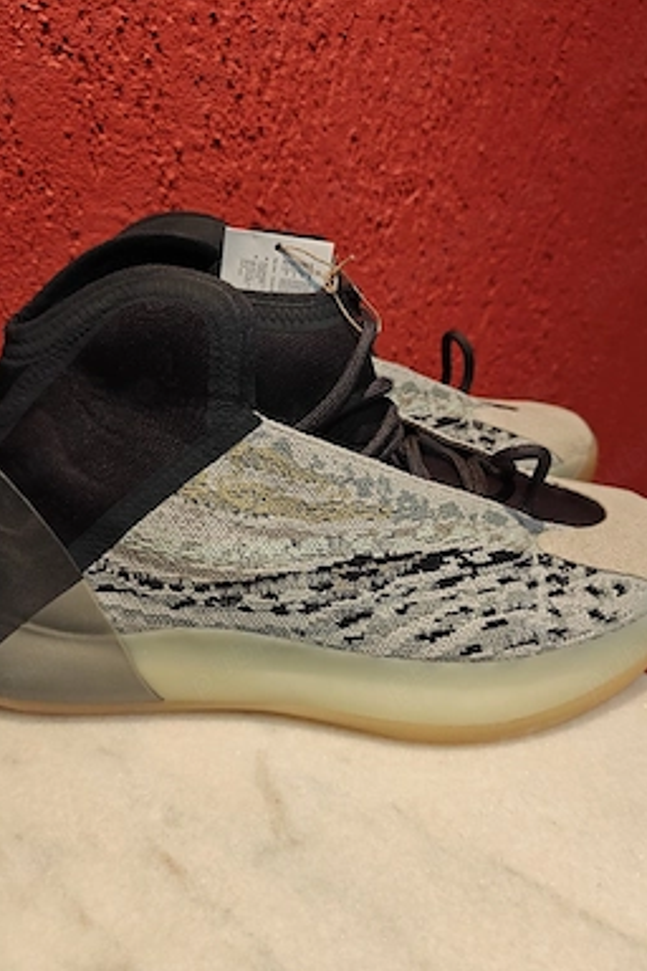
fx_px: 701
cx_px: 321
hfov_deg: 49.6
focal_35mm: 26
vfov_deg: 69.4
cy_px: 468
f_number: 1.8
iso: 500
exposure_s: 1/100
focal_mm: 5.59
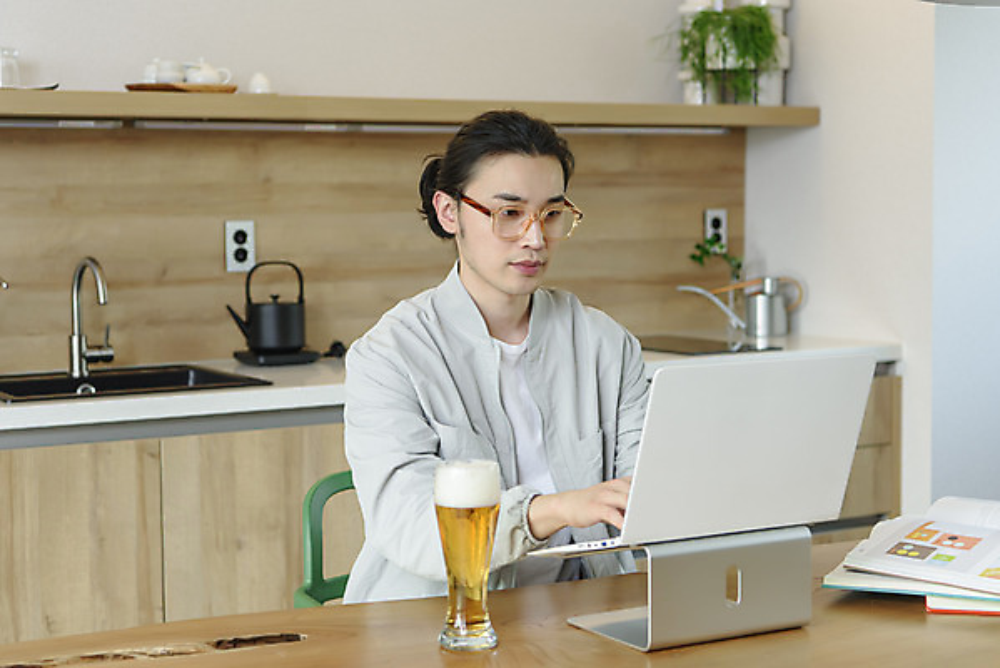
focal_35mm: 60
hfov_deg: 33.4
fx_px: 1667
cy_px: 334
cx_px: 500
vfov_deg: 22.6
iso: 320
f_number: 4
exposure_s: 1/100
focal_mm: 60
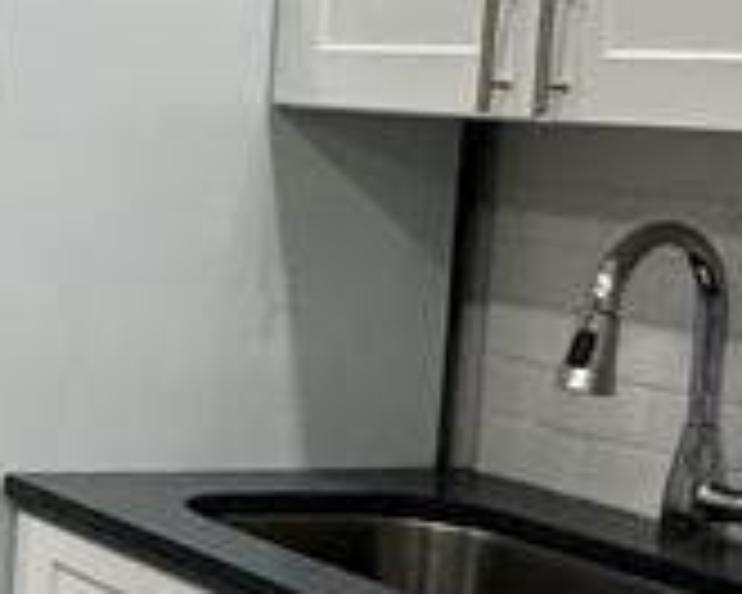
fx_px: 1867
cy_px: 212
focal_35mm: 85
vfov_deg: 18.0
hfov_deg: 15.0
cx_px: -985
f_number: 2.2
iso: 320
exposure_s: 1/120
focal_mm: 2.22
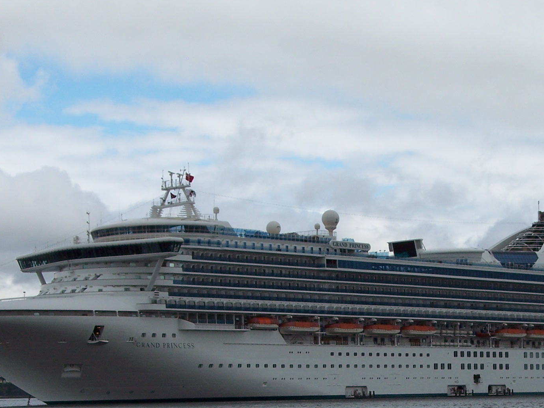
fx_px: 1713
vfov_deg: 13.5
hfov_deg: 18.0
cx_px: 360
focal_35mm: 109
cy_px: 318
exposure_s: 1/750
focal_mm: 13.3
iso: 100
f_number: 4.8
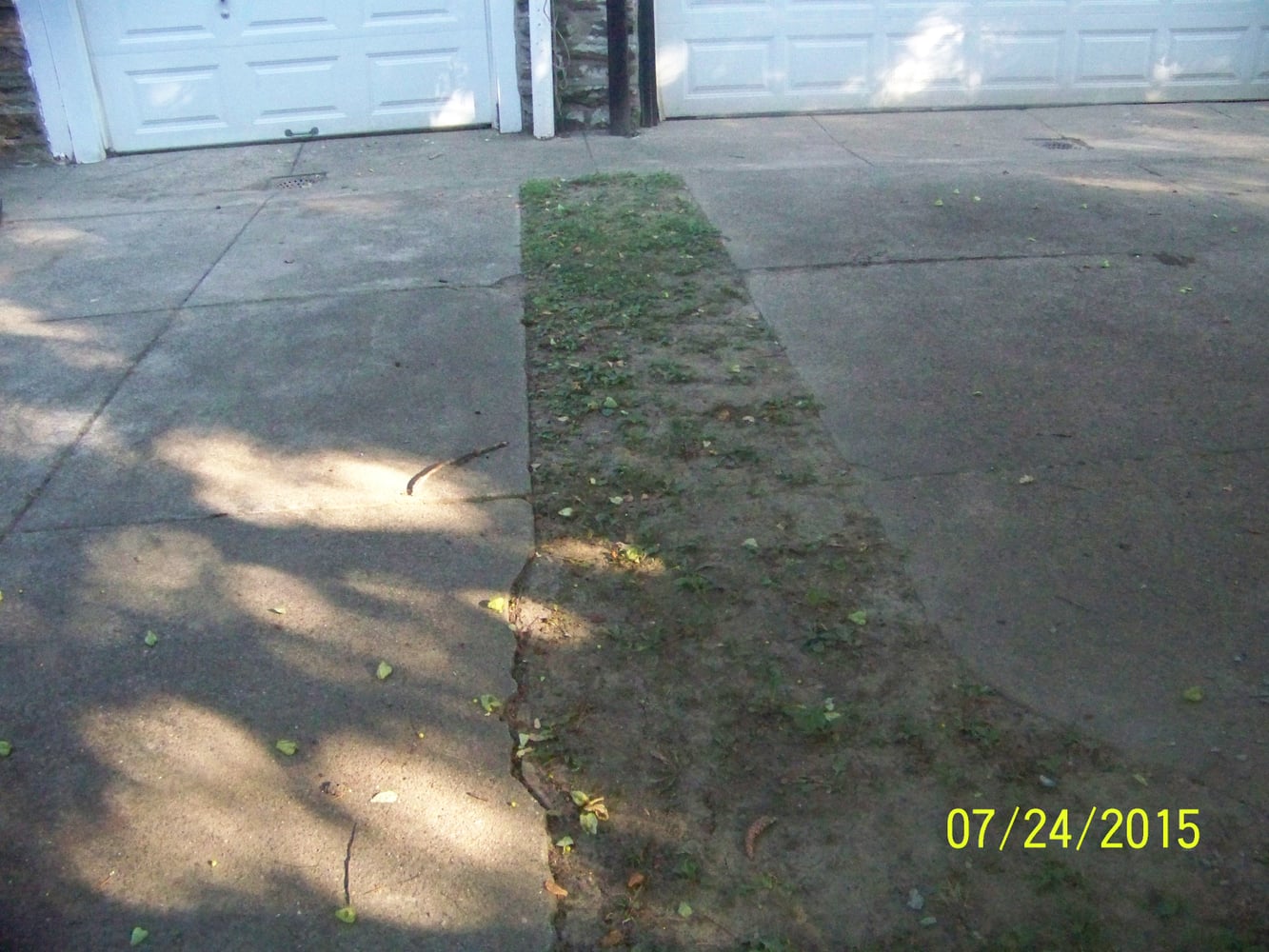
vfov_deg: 39.7
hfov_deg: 51.4
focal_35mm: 36
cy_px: 476
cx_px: 634
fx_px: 1320
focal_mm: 5.85
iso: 800
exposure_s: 1/500
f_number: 2.8
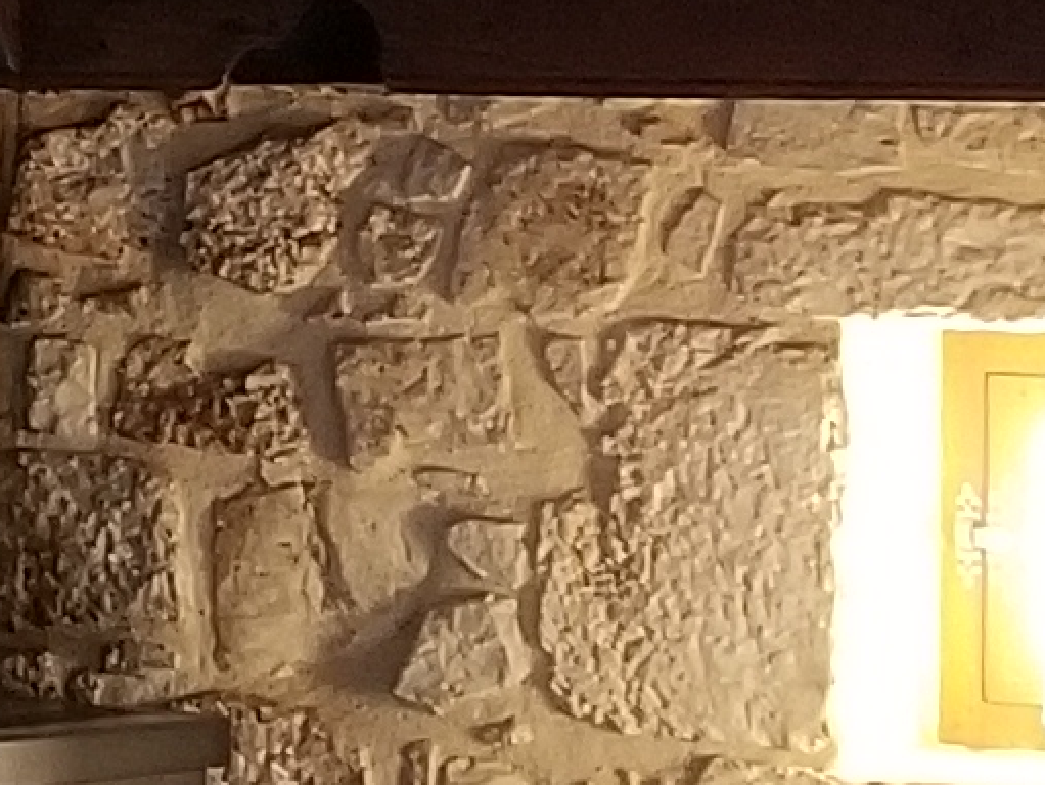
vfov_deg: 7.2
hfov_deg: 9.0
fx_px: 6193
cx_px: -1209
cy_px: -157
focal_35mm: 205
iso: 200
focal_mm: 4.25
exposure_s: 1/14
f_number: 1.7
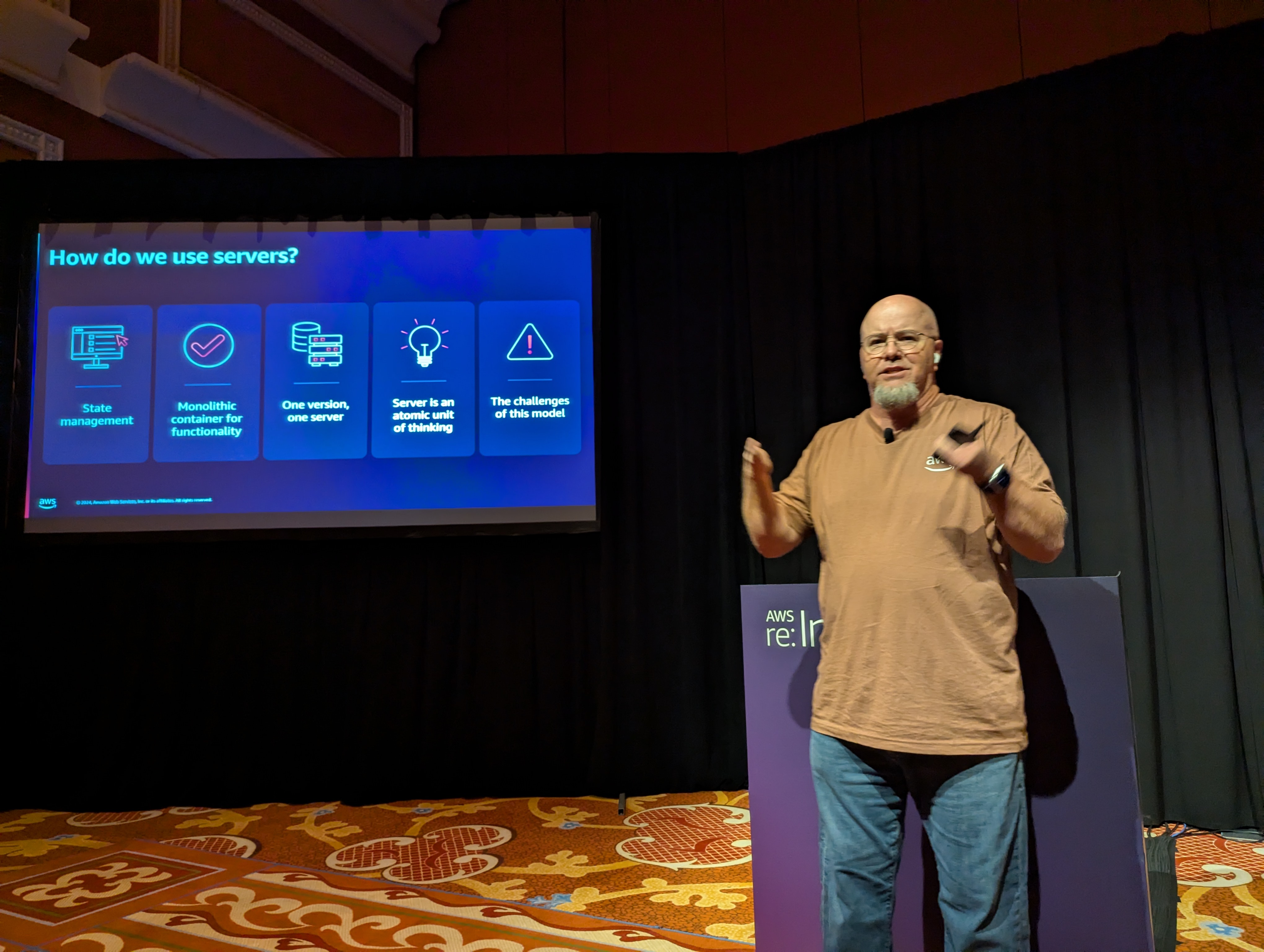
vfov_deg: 56.9
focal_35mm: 24
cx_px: 632
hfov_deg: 71.5
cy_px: 476
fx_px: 878
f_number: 1.85
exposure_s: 1/45
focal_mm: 6.81
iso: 510
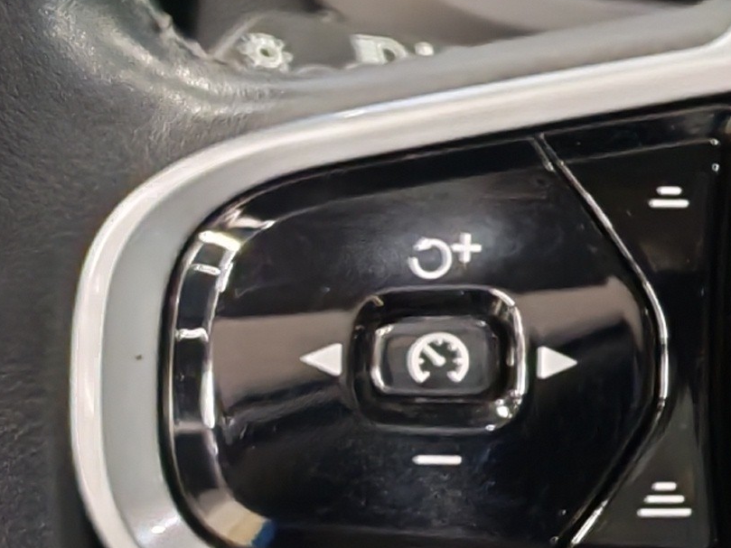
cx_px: 1523
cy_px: 297
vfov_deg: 9.2
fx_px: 3422
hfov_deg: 11.0
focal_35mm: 162
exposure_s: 1/50
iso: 1600
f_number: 1.9
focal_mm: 6.12
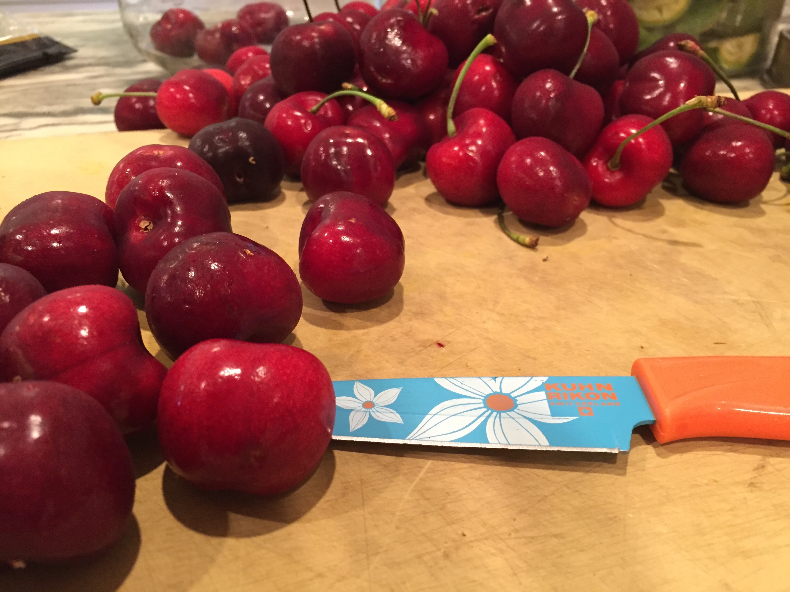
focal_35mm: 29
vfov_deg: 48.2
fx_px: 662
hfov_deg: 61.7
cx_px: 395
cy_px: 296
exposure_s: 1/30
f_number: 2.2
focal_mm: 4.15
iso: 250
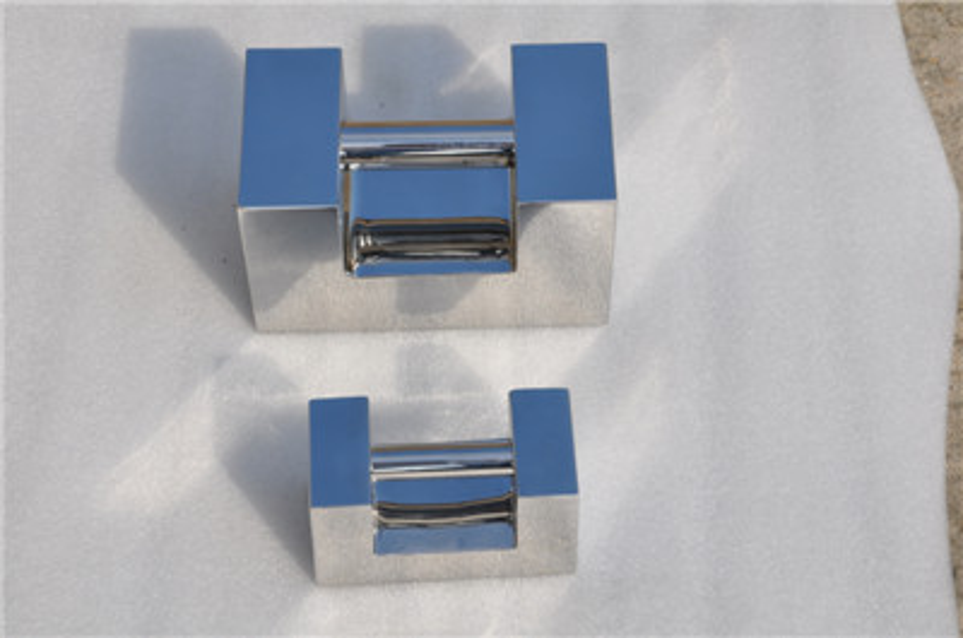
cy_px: 319
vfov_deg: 15.6
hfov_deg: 23.4
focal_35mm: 87
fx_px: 2323
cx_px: 482
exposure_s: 1/400
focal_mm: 58
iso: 200
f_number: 10
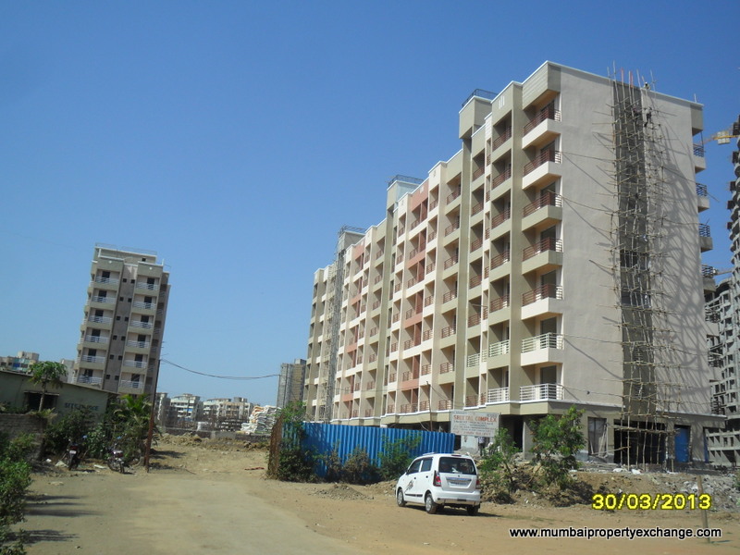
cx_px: 370
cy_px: 278
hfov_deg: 56.8
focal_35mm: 32
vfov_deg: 44.2
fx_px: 684
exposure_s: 1/250
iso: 100
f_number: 9.4
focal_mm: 5.7
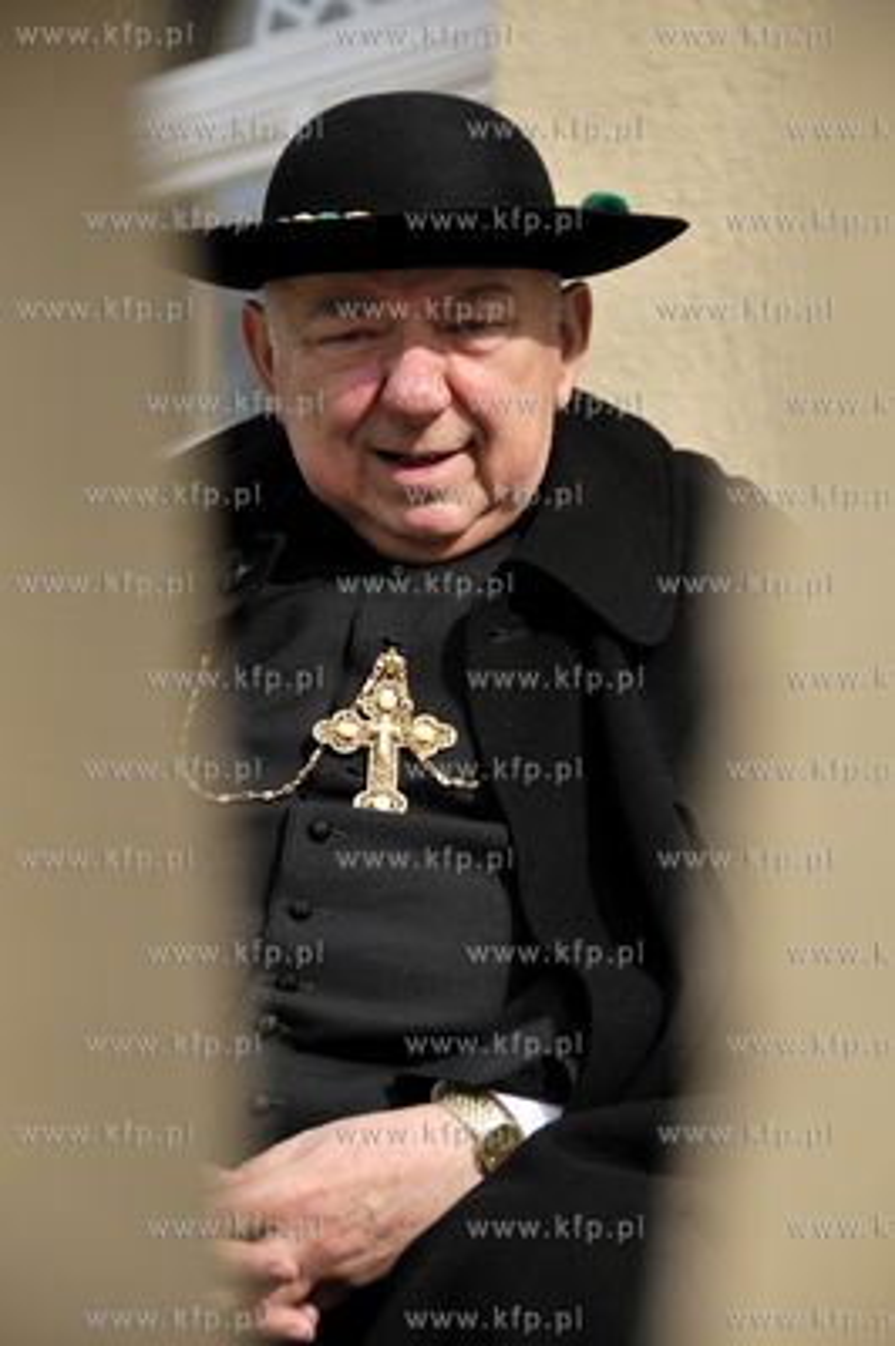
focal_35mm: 142
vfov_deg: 14.4
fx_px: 5323
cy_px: 673
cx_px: 448
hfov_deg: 9.6
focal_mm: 95
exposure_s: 1/320
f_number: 5.6
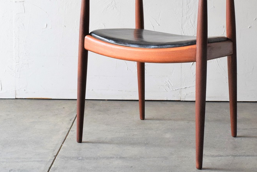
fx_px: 558
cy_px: 14
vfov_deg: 17.2
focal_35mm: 78
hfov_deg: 25.9
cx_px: 152
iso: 2500
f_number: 10
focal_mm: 23
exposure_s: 1/40
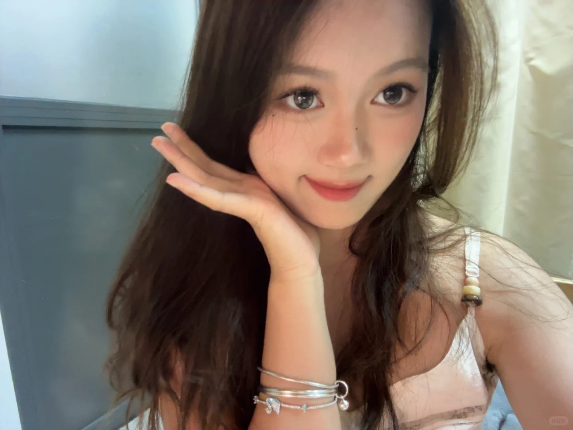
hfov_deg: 73.9
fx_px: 381
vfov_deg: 58.9
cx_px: 286
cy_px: 215
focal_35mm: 23
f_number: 1.9
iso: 640
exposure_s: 1/26
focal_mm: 2.69
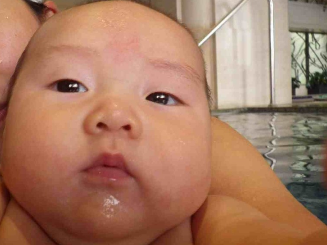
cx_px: 114
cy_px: 127
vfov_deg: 37.7
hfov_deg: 48.3
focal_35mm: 38
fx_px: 359
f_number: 3.5
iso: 640
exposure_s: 1/45
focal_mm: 5
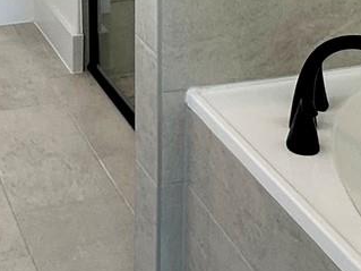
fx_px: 938
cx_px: 61
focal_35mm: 90
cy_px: -121
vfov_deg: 15.3
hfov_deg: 21.5
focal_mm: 2.22
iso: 64
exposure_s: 1/120
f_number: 2.2
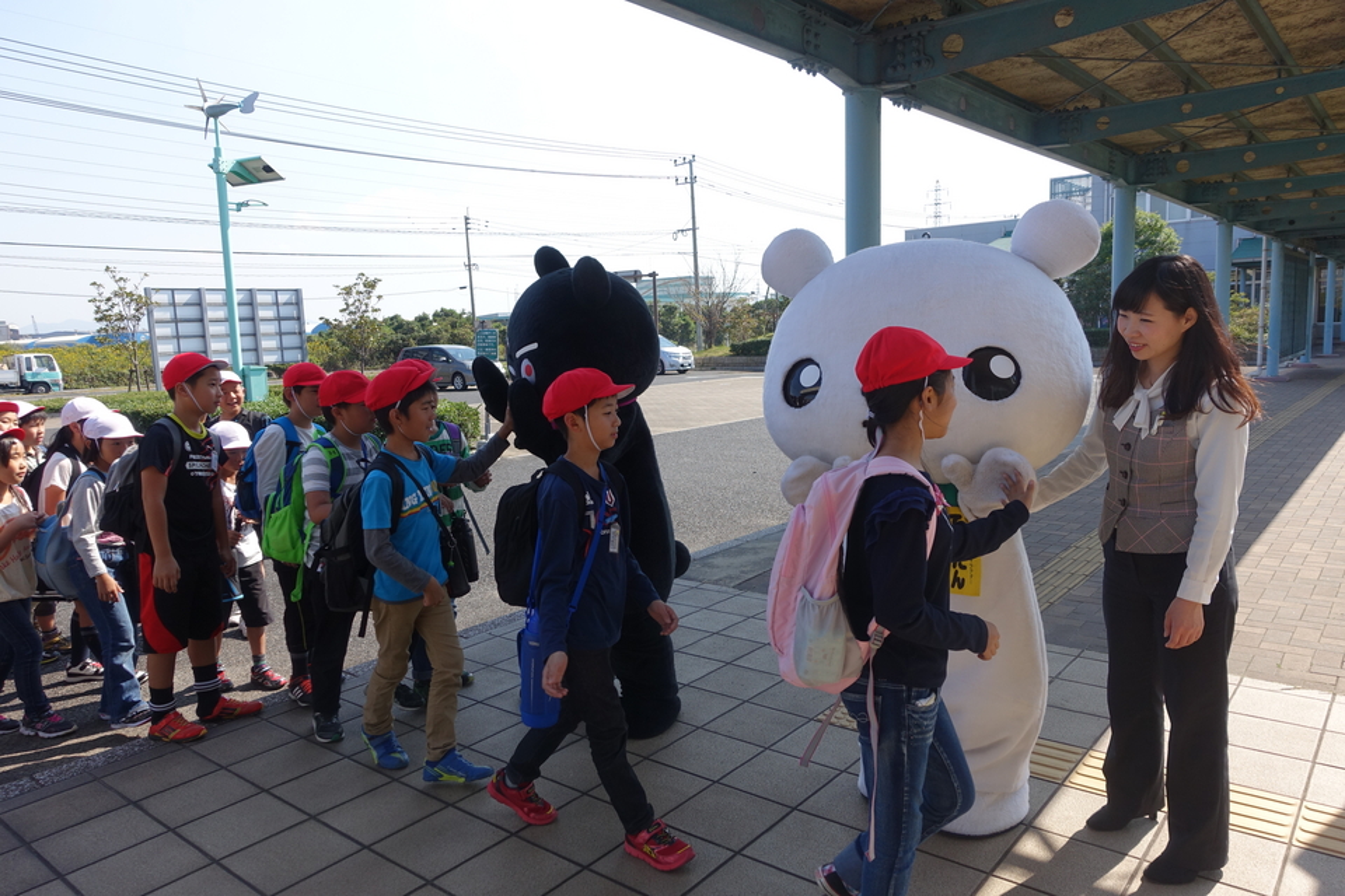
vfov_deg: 53.1
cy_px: 448
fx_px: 897
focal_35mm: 24
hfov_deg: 73.7
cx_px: 672
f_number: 4
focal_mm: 8.9
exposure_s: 1/500
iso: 125
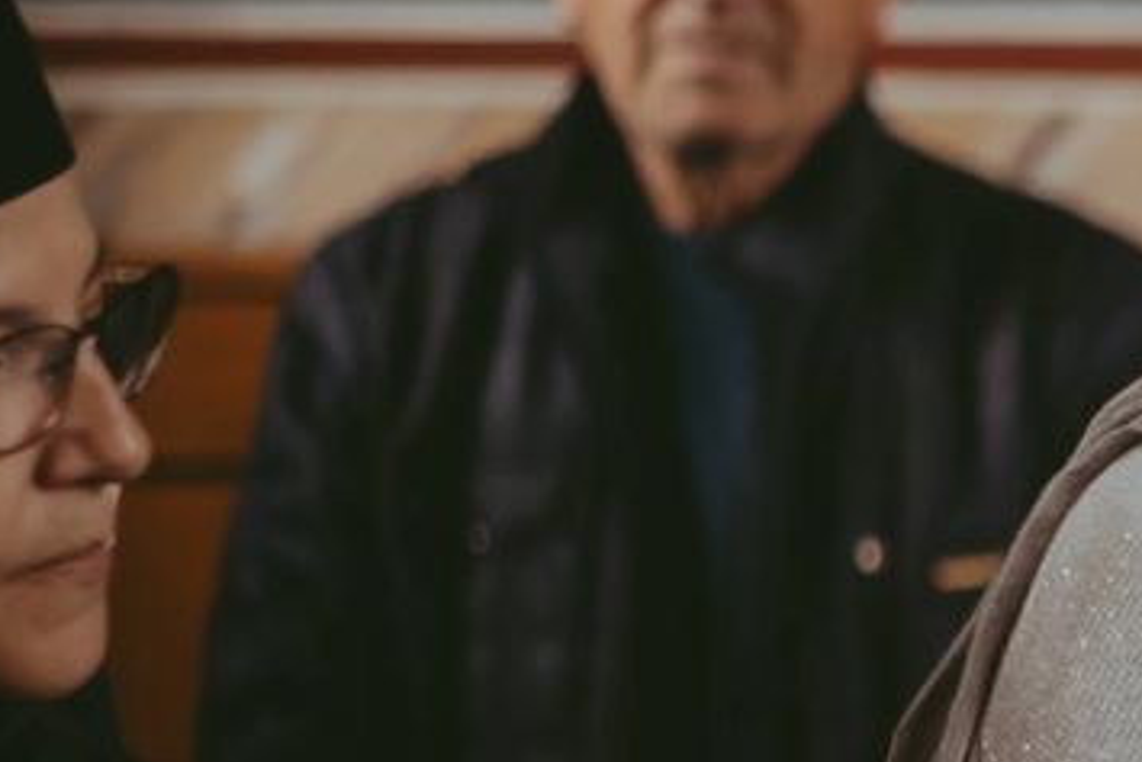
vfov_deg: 2.7
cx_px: 2216
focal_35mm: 511
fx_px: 16216
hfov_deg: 4.0
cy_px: 903
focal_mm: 75
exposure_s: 1/200
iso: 500
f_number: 1.8
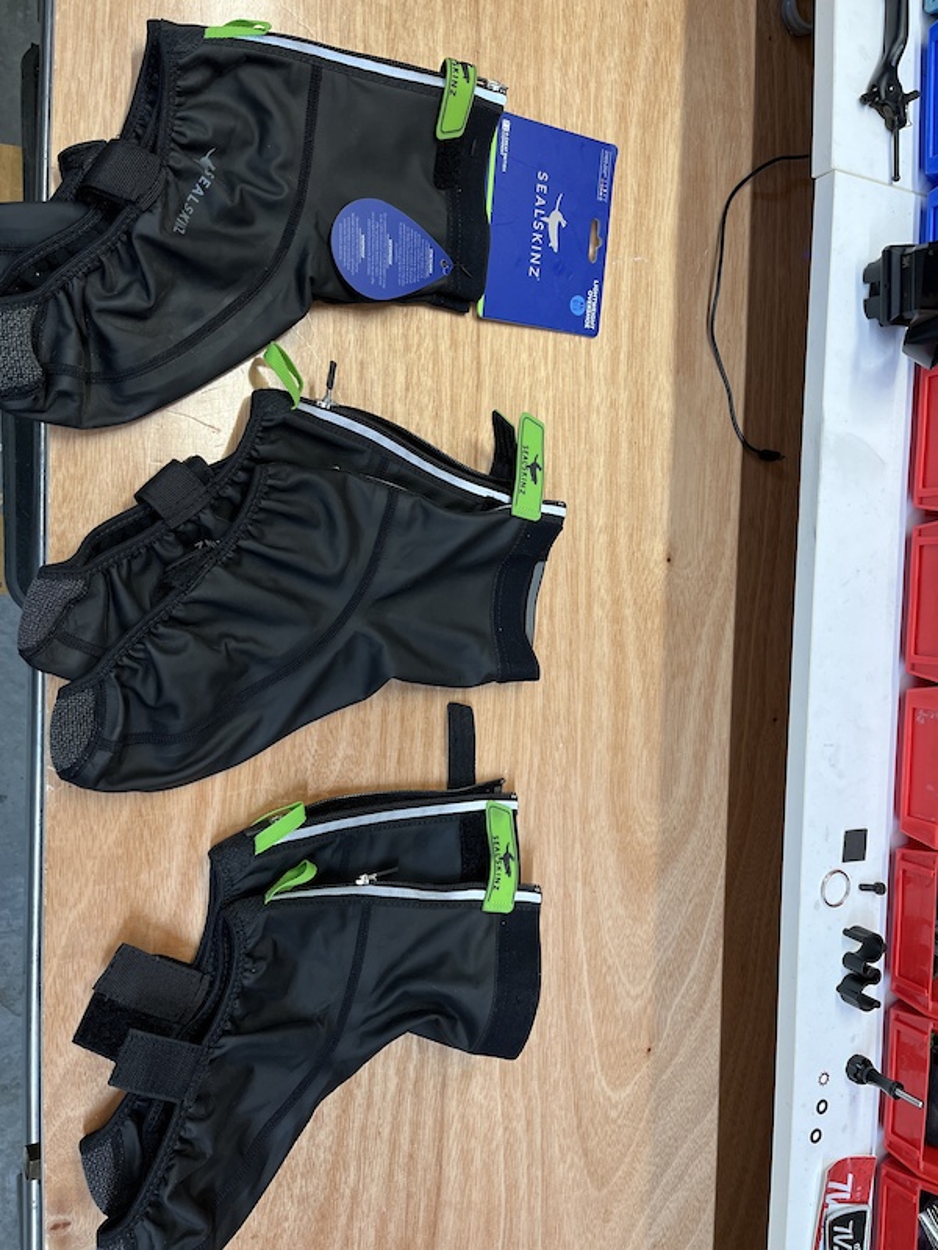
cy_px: 625
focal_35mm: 26
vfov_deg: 67.3
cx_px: 469
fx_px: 939
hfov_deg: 53.1
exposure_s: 1/120
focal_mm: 5.1
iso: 125
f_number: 1.6
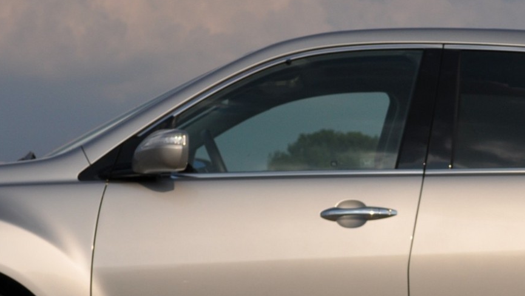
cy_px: 236
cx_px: 412
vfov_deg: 9.5
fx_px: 1768
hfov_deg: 16.8
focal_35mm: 127
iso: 200
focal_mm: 28
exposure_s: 1/4000
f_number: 4.5
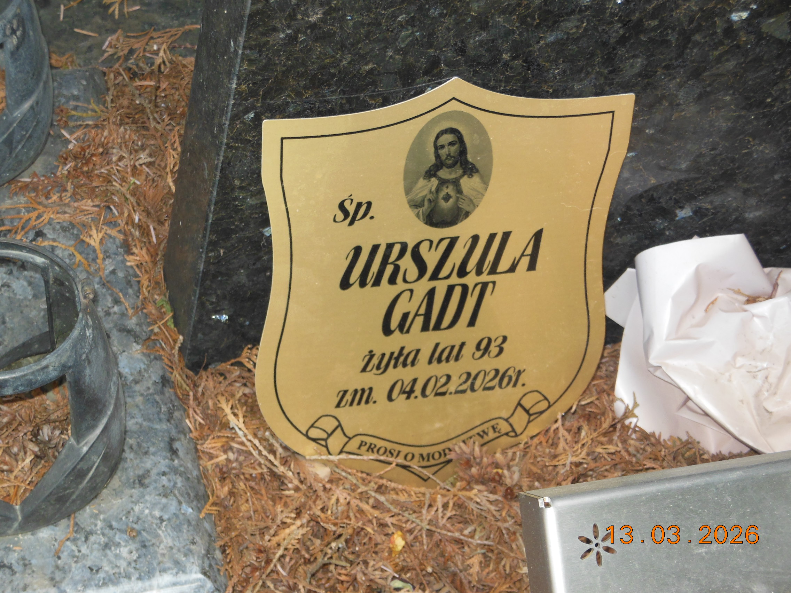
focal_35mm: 87
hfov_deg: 22.5
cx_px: 396
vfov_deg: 17.0
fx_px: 1988
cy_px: 296
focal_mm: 15.5
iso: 200
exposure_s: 1/60
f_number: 4.6
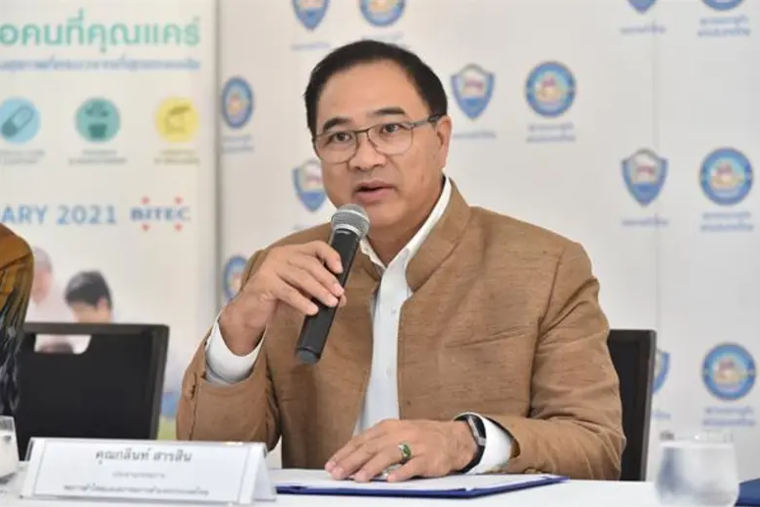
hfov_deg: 16.9
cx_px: 381
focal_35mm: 121
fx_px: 2554
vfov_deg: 11.3
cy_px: 254
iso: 2000
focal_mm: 120
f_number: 4
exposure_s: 1/160
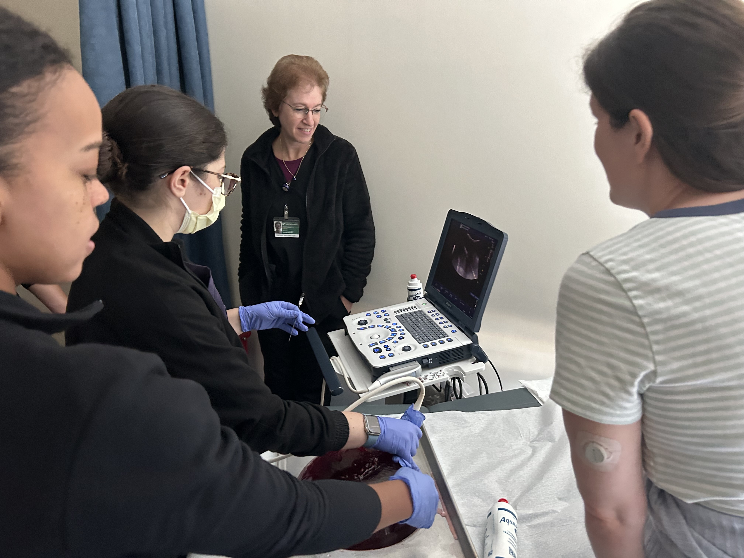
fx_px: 559
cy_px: 279
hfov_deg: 67.3
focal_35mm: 26
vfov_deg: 53.1
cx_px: 372
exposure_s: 1/60
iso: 500
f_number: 1.5
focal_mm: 5.7
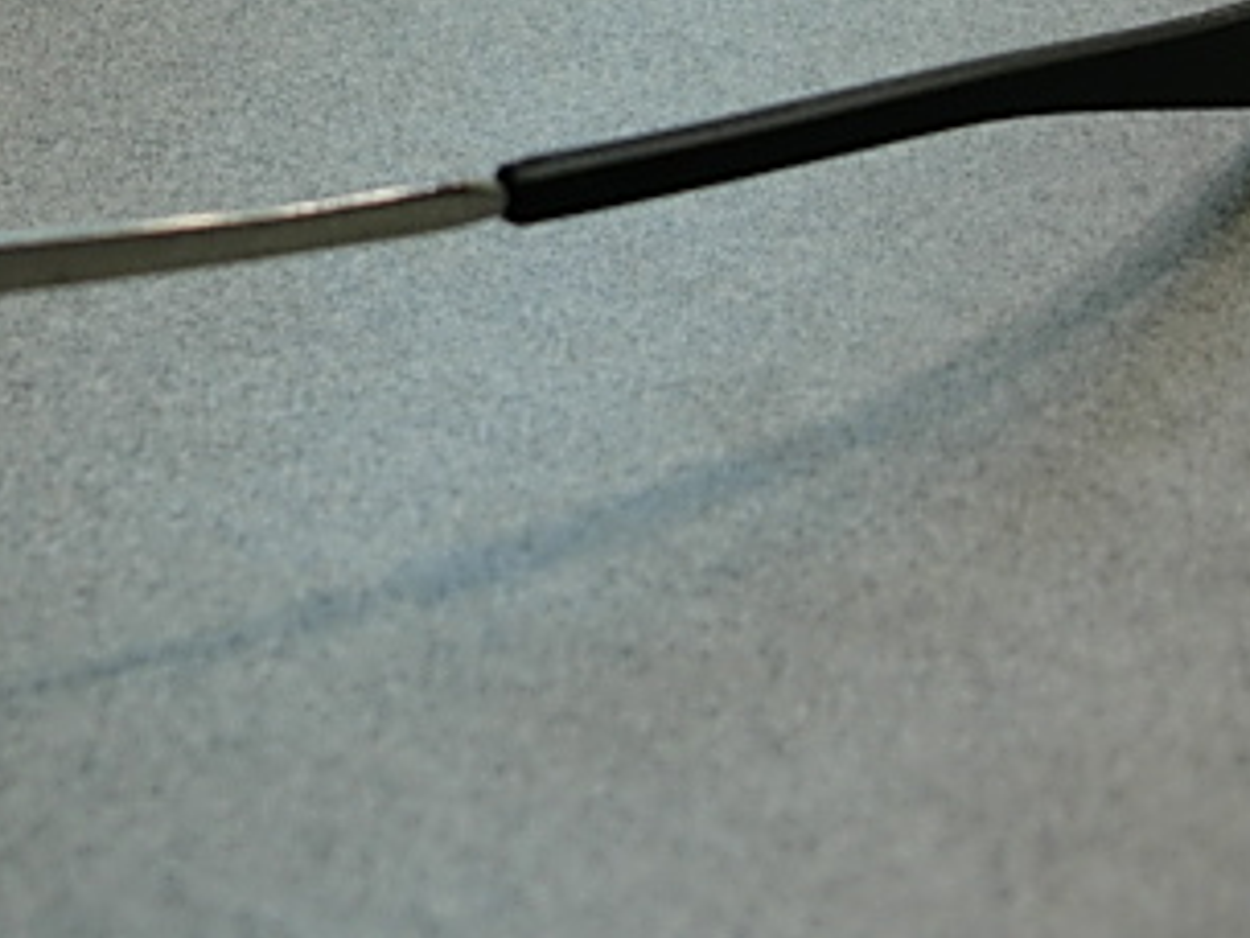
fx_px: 2889
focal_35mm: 80
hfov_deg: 23.7
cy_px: 95
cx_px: 86
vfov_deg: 18.1
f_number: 2.8
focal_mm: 7.8
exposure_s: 1/82.9
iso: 64
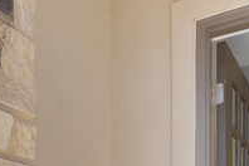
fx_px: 380
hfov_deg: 36.1
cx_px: 103
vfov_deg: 21.0
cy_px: 247
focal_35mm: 55
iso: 100
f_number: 9
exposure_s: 1/200
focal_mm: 17
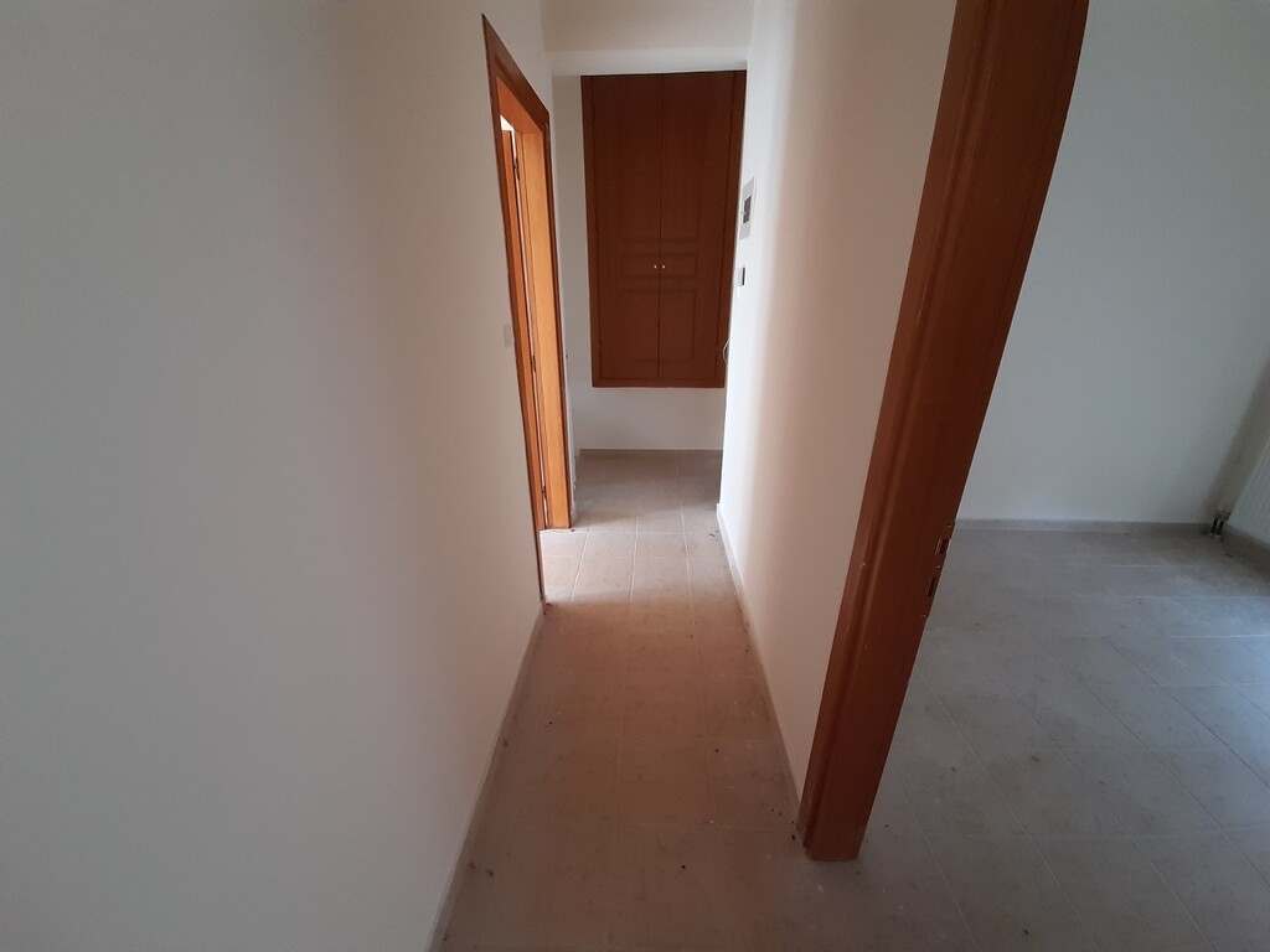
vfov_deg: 89.9
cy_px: 476
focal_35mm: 13
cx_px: 635
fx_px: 477
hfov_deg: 106.2
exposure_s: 1/25
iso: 160
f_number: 2.2
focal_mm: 1.42
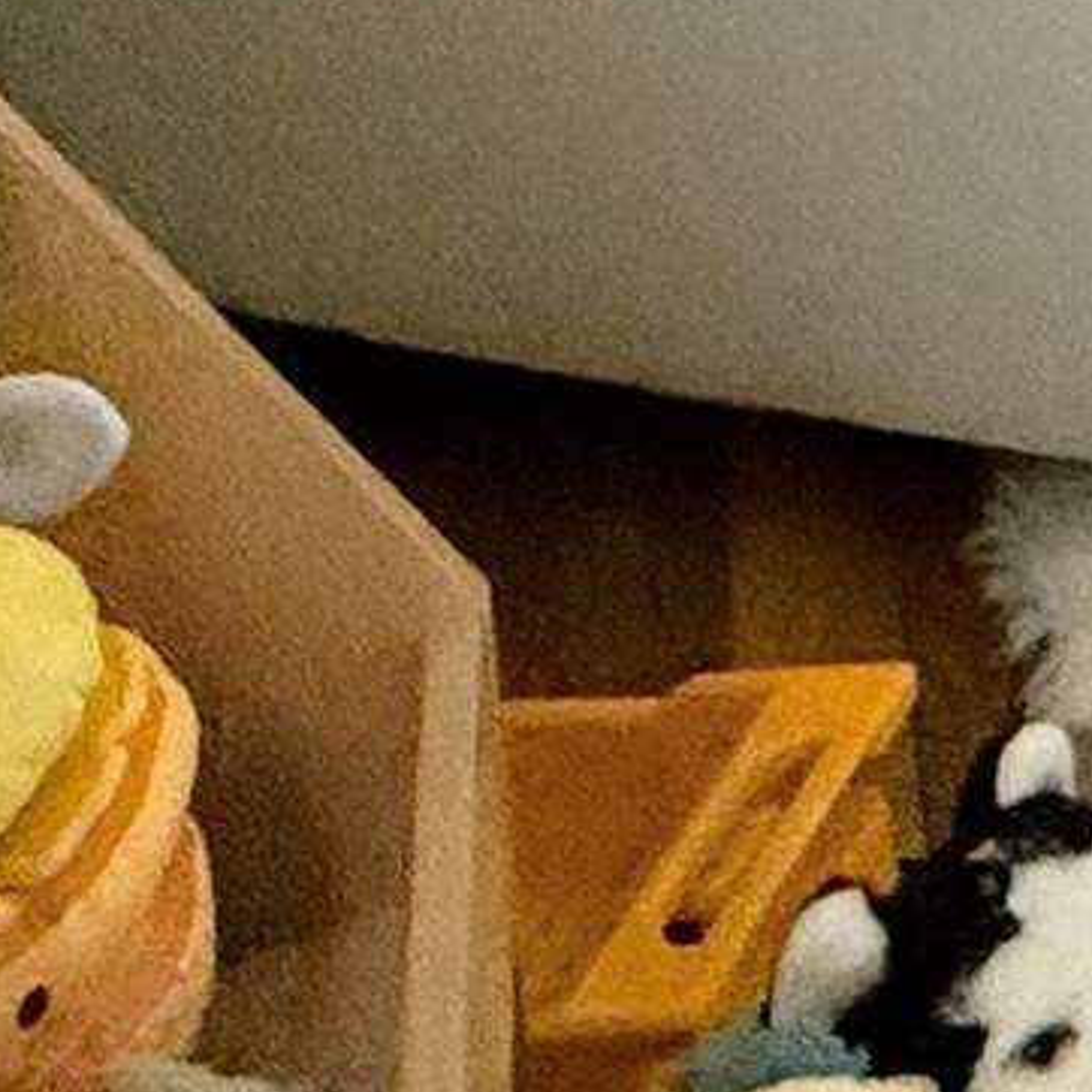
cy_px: -1828
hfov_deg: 11.2
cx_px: 3170
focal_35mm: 105
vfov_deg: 11.9
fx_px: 3747
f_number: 2.2
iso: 500
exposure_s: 1/60
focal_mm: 2.22
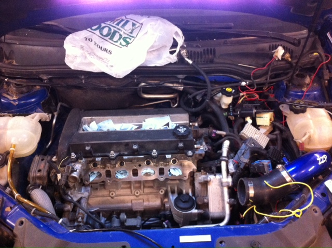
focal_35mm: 35
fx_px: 335
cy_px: 124
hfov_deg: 52.7
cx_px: 166
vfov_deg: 40.6
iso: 400
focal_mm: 3.9
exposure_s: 1/15
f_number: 2.8
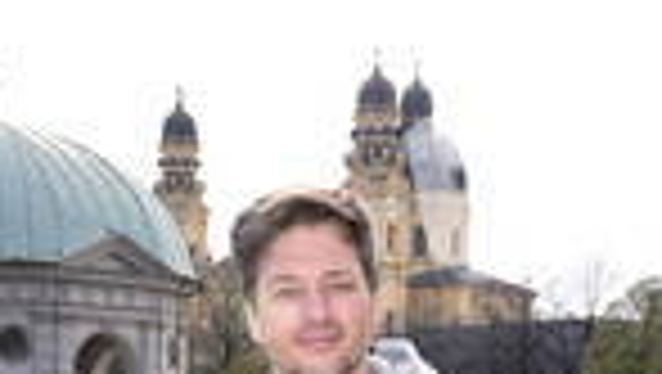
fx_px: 1704
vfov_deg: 10.9
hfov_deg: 21.9
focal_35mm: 97
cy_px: 838
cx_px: 230
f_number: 11
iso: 1000
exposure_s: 1/160
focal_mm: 34
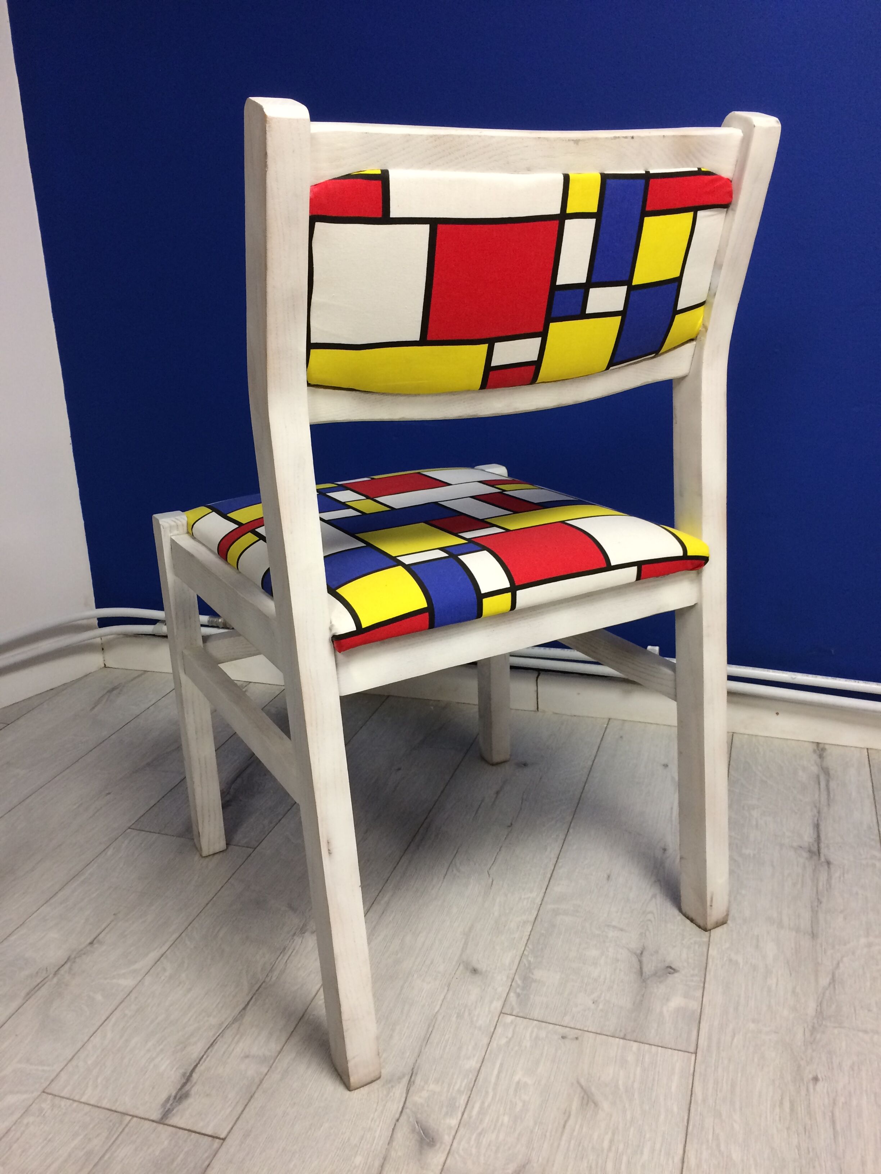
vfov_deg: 61.7
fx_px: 984
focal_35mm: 29
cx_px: 440
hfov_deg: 48.2
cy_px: 587
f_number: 2.2
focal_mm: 4.15
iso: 80
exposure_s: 1/33
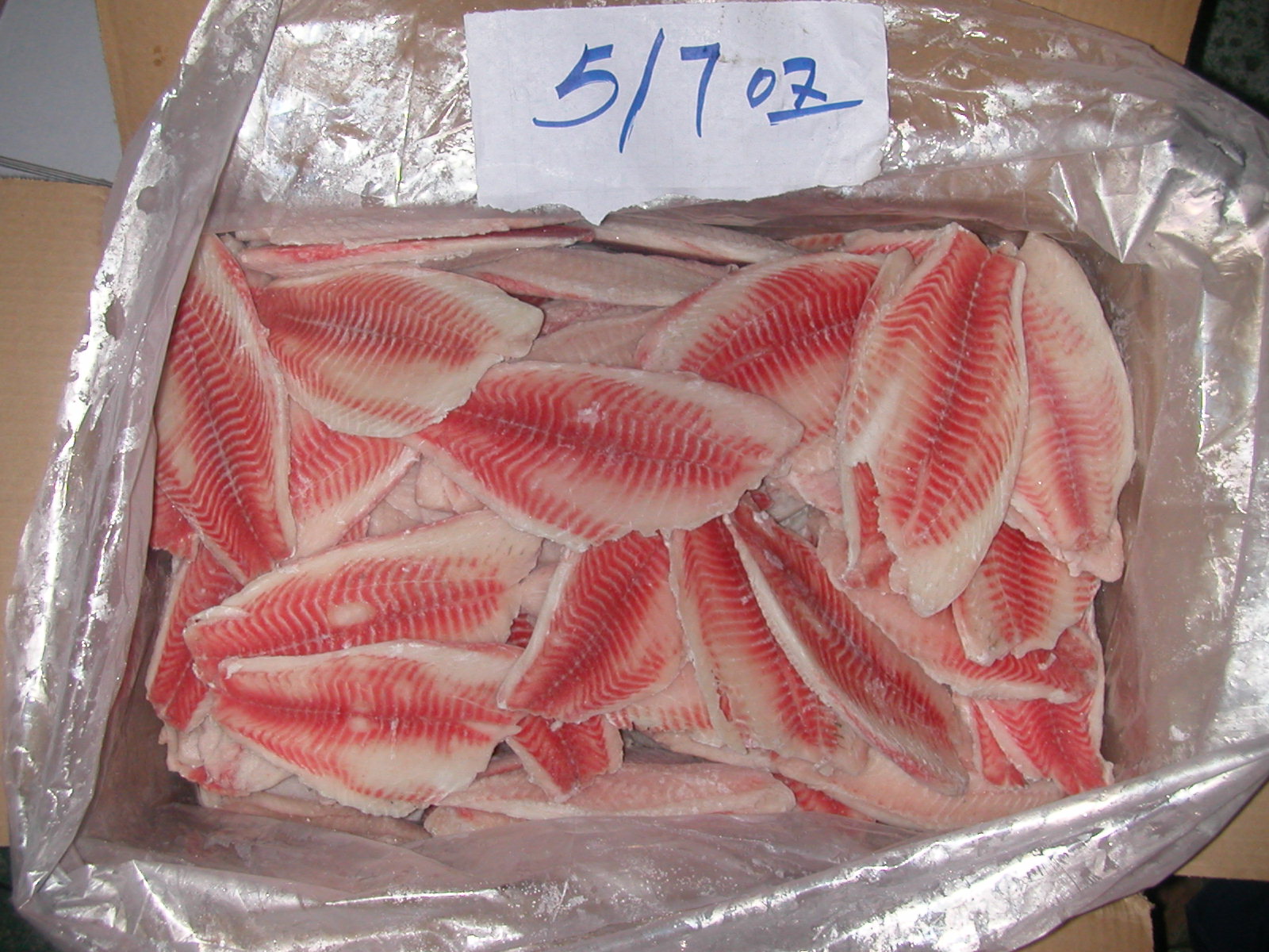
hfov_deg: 50.1
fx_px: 1356
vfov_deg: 38.7
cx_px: 634
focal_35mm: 37
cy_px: 476
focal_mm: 5.6
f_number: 2.7
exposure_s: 1/59.9
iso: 100
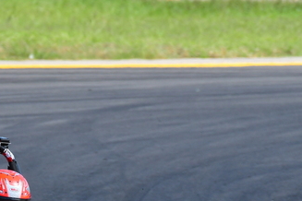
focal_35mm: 1653
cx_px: -14
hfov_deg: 1.2
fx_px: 13866
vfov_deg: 0.8
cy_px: 203
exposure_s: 1/640
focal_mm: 450
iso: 500
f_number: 9
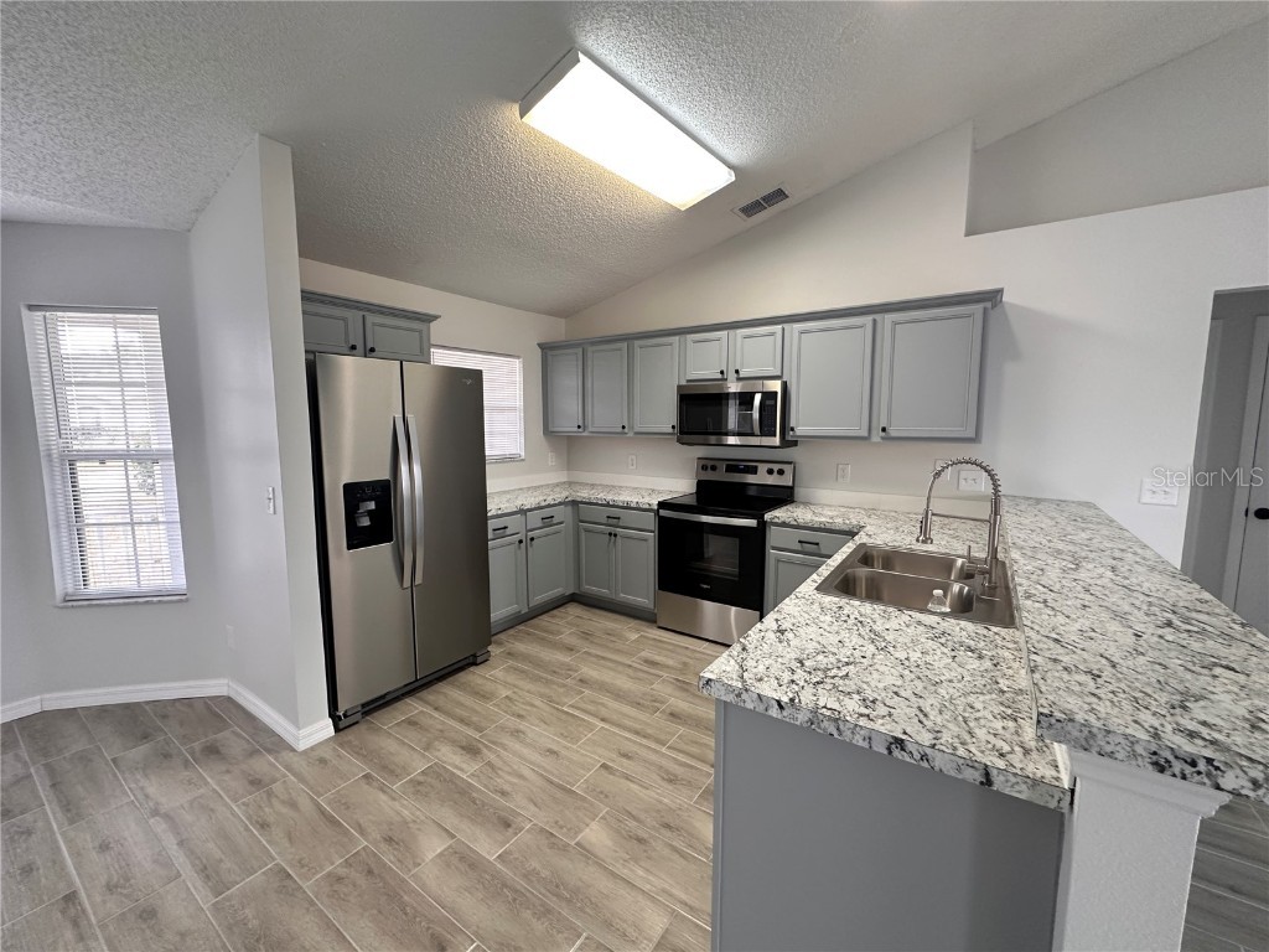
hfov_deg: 102.1
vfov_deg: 85.7
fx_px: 513
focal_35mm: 14
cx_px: 634
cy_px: 476
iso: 250
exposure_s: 1/120
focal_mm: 2.22
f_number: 2.2
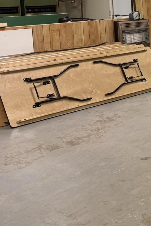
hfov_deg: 16.6
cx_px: 278
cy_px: 40
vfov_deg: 29.3
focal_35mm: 67
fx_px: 421
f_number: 1.78
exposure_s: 1/60
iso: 200
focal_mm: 6.76
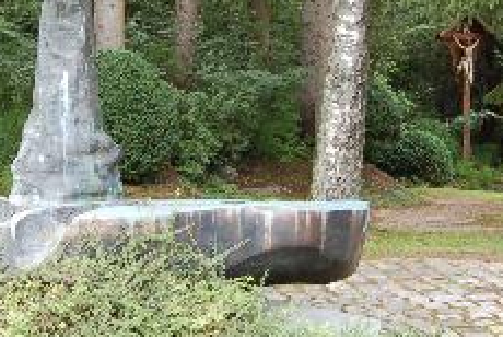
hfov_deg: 24.7
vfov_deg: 16.5
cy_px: 51
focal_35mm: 82
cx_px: 234
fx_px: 1147
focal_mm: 18
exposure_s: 1/80
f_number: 4.5
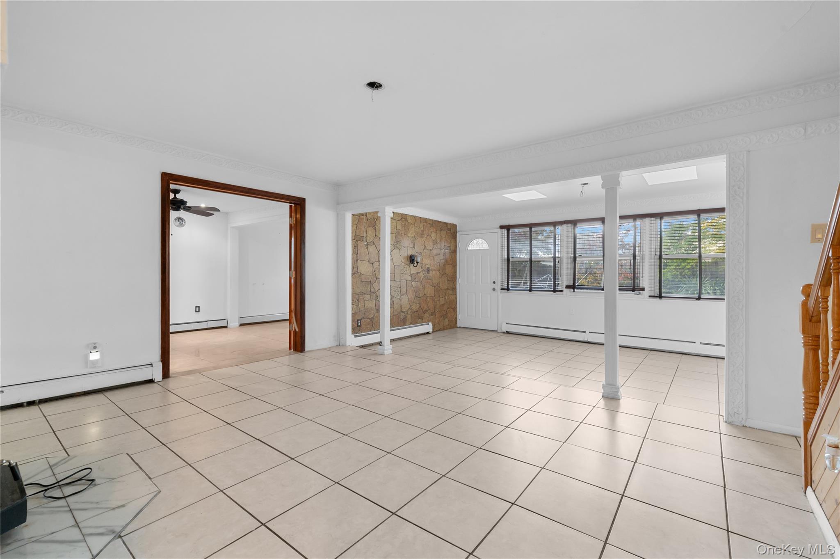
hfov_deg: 100.4
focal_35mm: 15
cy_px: 280
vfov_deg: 77.2
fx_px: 350
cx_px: 420
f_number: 8
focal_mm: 15
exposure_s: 1/5
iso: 500
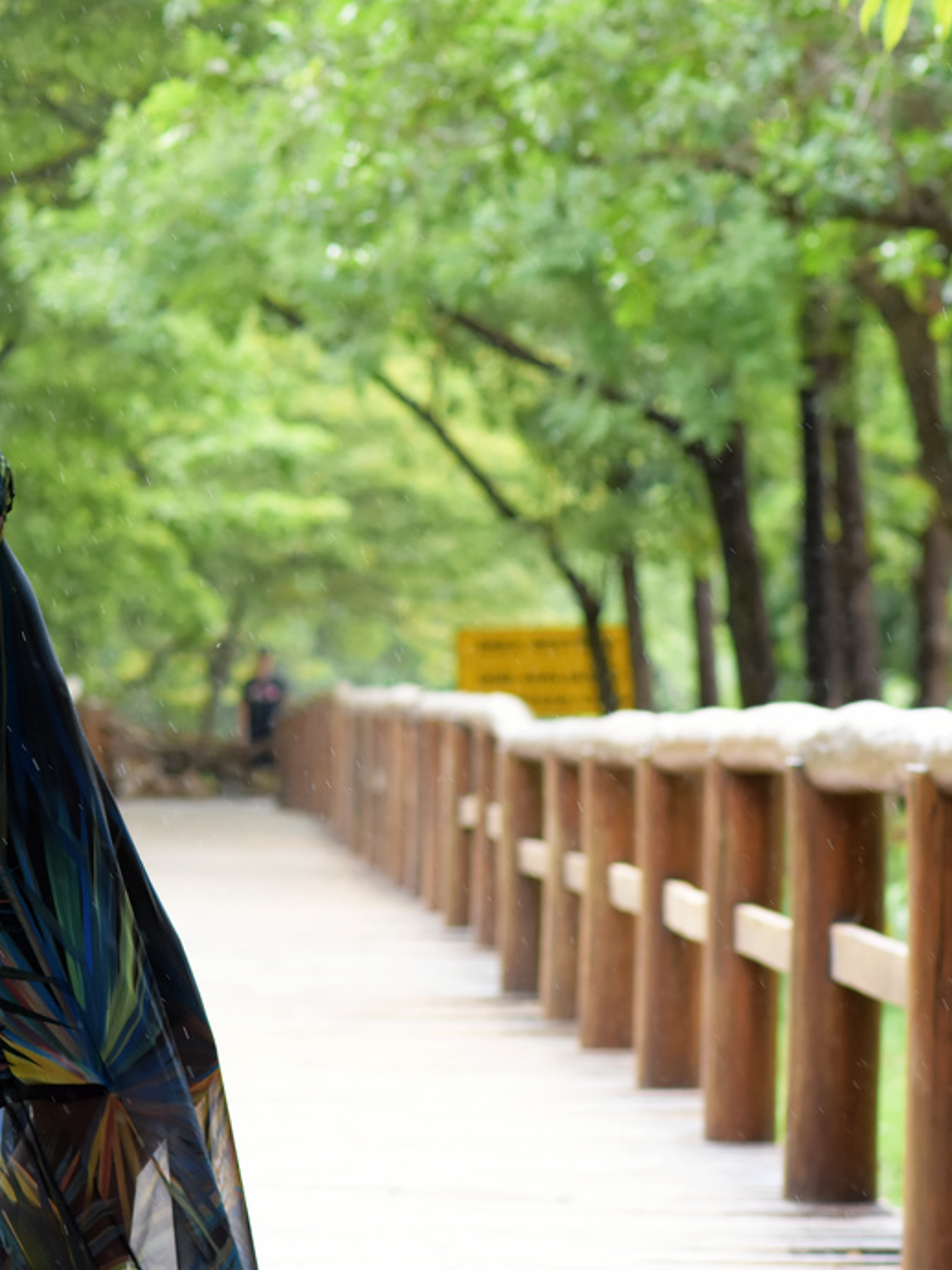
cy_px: 601
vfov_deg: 9.3
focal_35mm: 213
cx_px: 15
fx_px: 7807
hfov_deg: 7.0
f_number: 4
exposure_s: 1/320
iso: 1000
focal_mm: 85
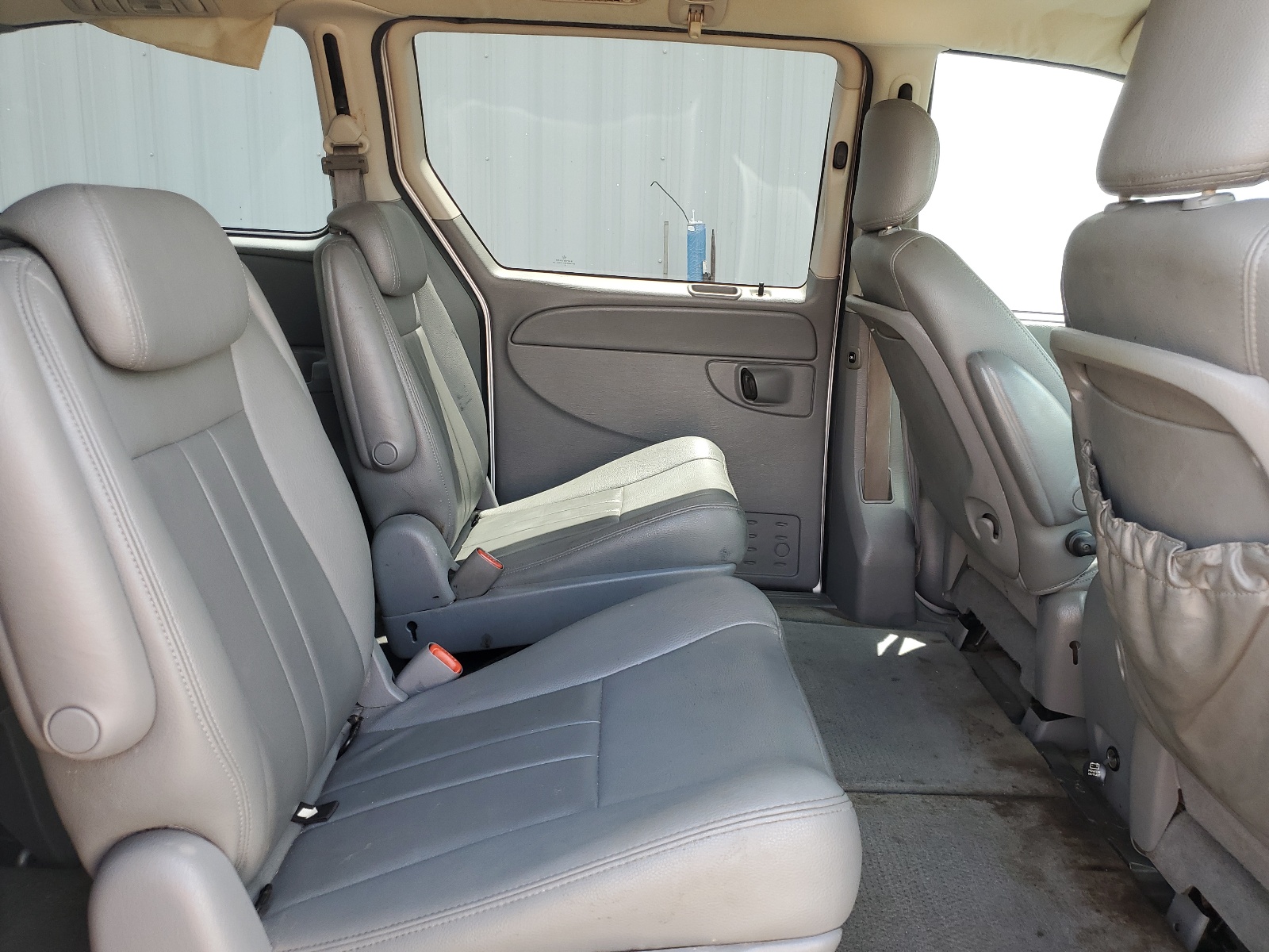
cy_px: 476
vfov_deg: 53.1
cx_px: 634
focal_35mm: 26
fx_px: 953
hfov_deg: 67.3
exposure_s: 1/185
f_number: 1.5
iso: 50
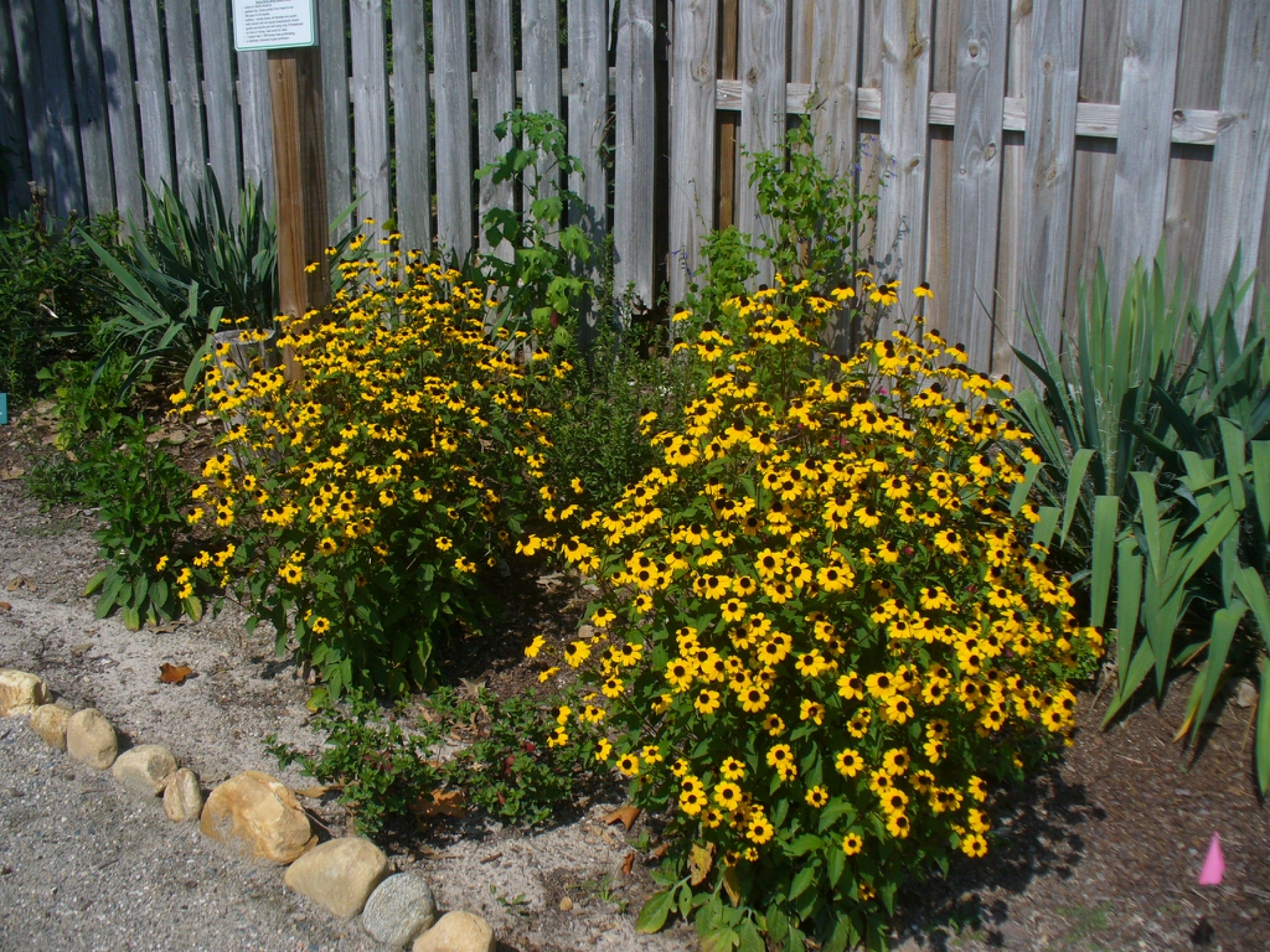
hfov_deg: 50.1
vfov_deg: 38.7
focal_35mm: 37
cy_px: 476
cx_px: 635
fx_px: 1357
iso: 80
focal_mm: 6.1
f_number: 5.6
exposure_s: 1/640
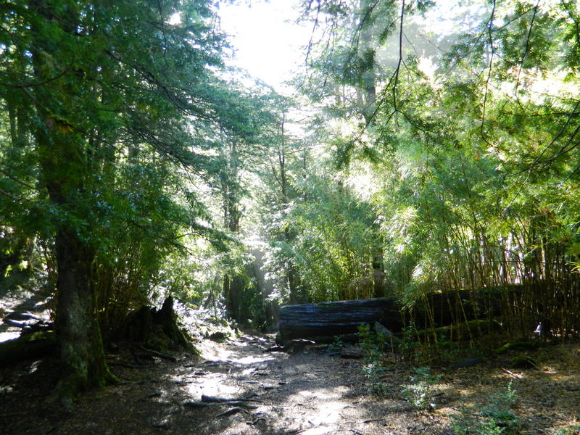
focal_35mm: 25
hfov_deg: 69.4
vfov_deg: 54.9
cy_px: 218
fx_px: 419
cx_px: 290
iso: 160
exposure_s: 1/30
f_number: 3.1
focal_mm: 4.5
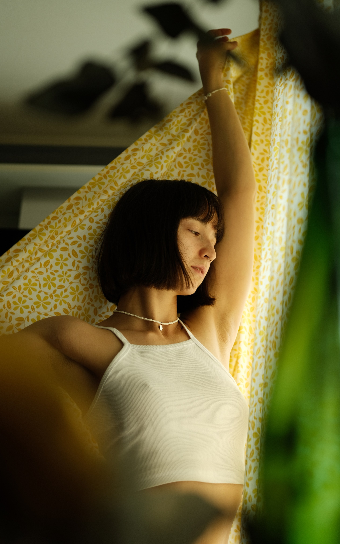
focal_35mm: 77
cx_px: 169
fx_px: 1142
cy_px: 274
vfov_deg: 26.8
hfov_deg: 16.9
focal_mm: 50
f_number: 2
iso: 160
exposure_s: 1/80
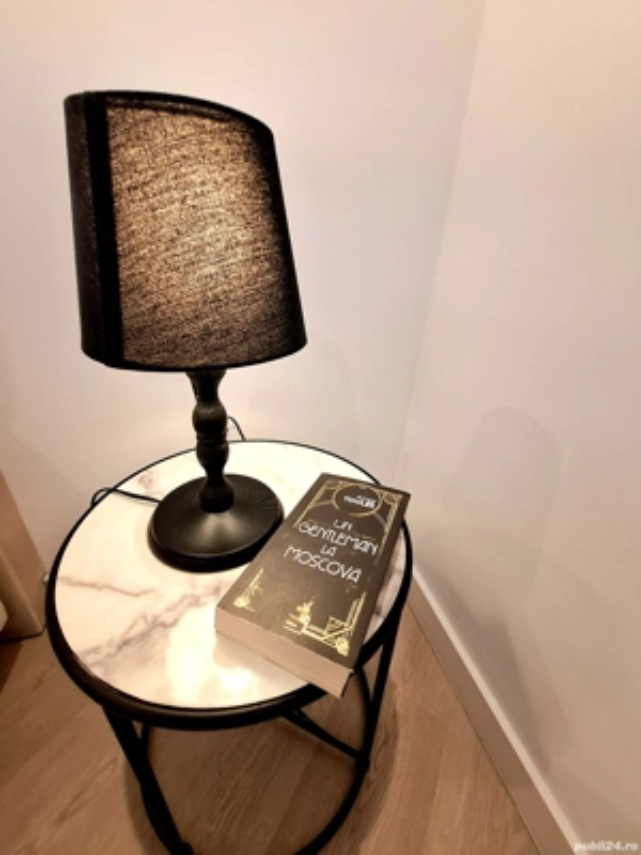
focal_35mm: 13
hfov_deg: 89.9
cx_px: 320
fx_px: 321
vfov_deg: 106.2
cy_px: 428
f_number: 2.2
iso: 125
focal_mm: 1.74
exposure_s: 1/50
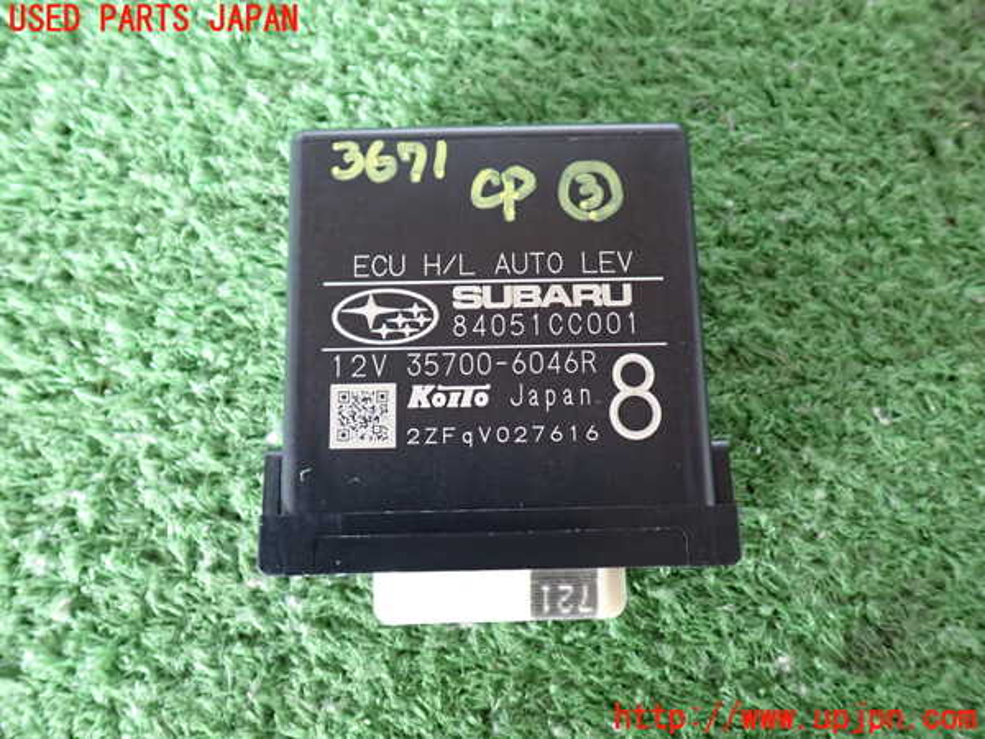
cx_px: 492
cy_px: 370
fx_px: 911
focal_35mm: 32
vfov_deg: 44.2
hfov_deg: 56.8
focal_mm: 5.79
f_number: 2.4
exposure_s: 1/30
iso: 400
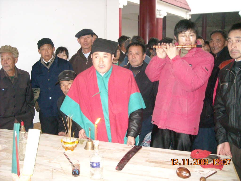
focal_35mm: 35
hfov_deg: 52.6
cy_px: 90
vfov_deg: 40.7
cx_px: 120
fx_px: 244
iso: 590
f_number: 2.8
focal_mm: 5.7
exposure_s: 1/60
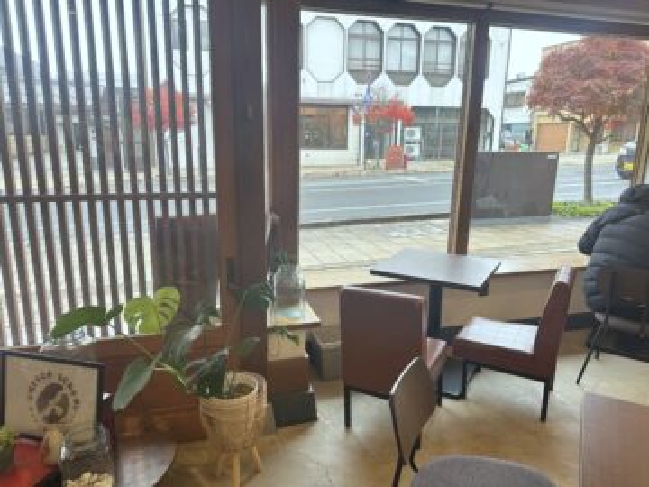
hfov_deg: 71.6
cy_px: 244
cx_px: 324
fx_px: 450
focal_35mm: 24
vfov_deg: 56.8
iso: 100
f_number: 1.78
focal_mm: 6.86
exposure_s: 1/121
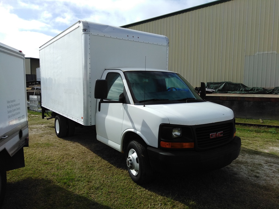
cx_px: 140
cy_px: 104
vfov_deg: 66.0
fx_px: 161
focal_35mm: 20
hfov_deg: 81.7
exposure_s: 1/1562
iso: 100
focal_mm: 3.46
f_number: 2.2
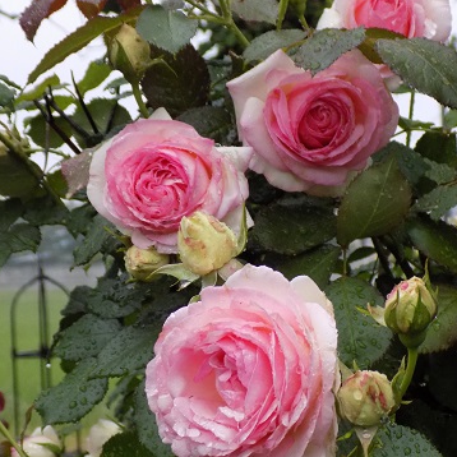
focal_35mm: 102
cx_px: 255
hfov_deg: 17.1
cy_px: 228
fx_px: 1524
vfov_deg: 17.1
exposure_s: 1/30
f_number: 4.4
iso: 360
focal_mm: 15.3
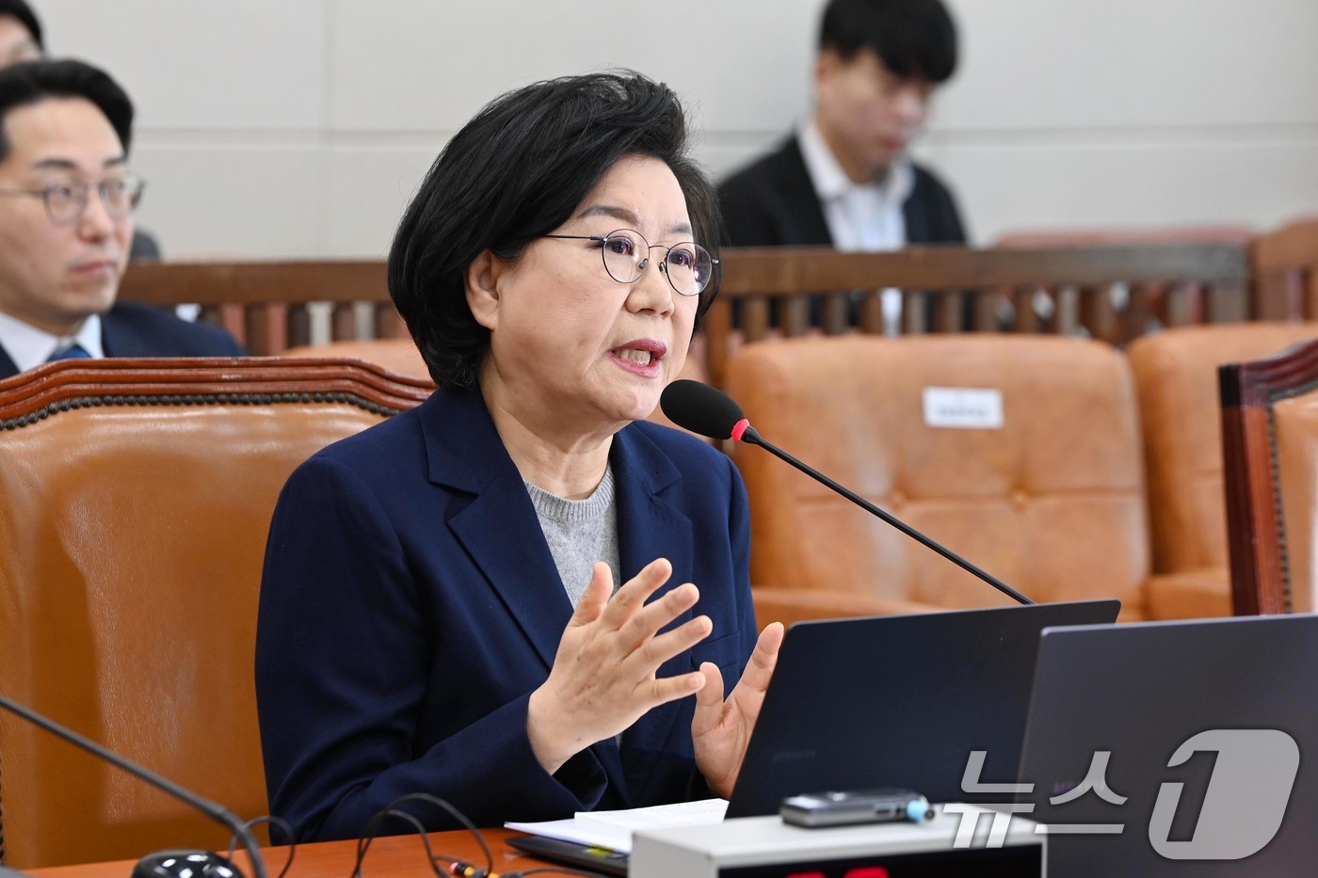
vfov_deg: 8.3
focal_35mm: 165
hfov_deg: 12.5
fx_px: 6040
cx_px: 659
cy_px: 439
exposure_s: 1/250
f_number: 5.6
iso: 3200
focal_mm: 165
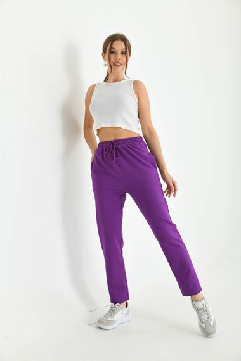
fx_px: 462
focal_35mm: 46
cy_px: 180
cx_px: 120
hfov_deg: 29.2
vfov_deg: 42.7
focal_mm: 46
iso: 160
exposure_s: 1/125
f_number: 5.6
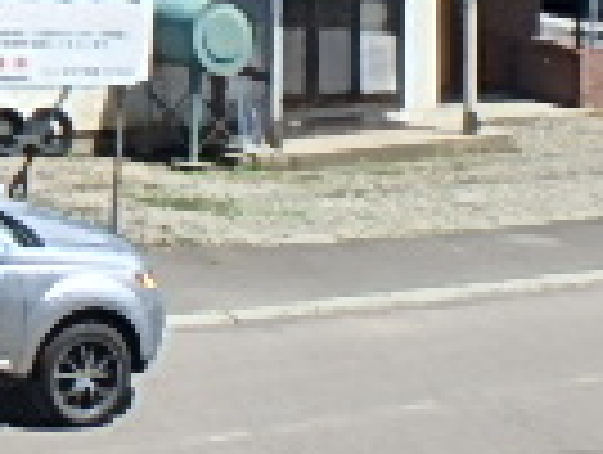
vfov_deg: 13.0
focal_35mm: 100
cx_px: -436
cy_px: -427
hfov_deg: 16.7
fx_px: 1745
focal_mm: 3.7
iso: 125
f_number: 3.5
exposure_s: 1/800
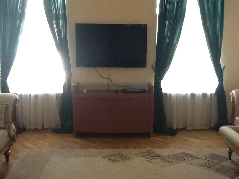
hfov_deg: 56.8
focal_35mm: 32
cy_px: 90
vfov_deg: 44.2
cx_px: 120
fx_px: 221
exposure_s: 1/30
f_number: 2.4
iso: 250
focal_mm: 2.03
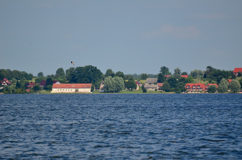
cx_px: 121
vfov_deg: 3.0
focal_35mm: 450
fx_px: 3018
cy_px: 80
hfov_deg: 4.6
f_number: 5.6
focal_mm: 300
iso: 400
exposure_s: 1/2000
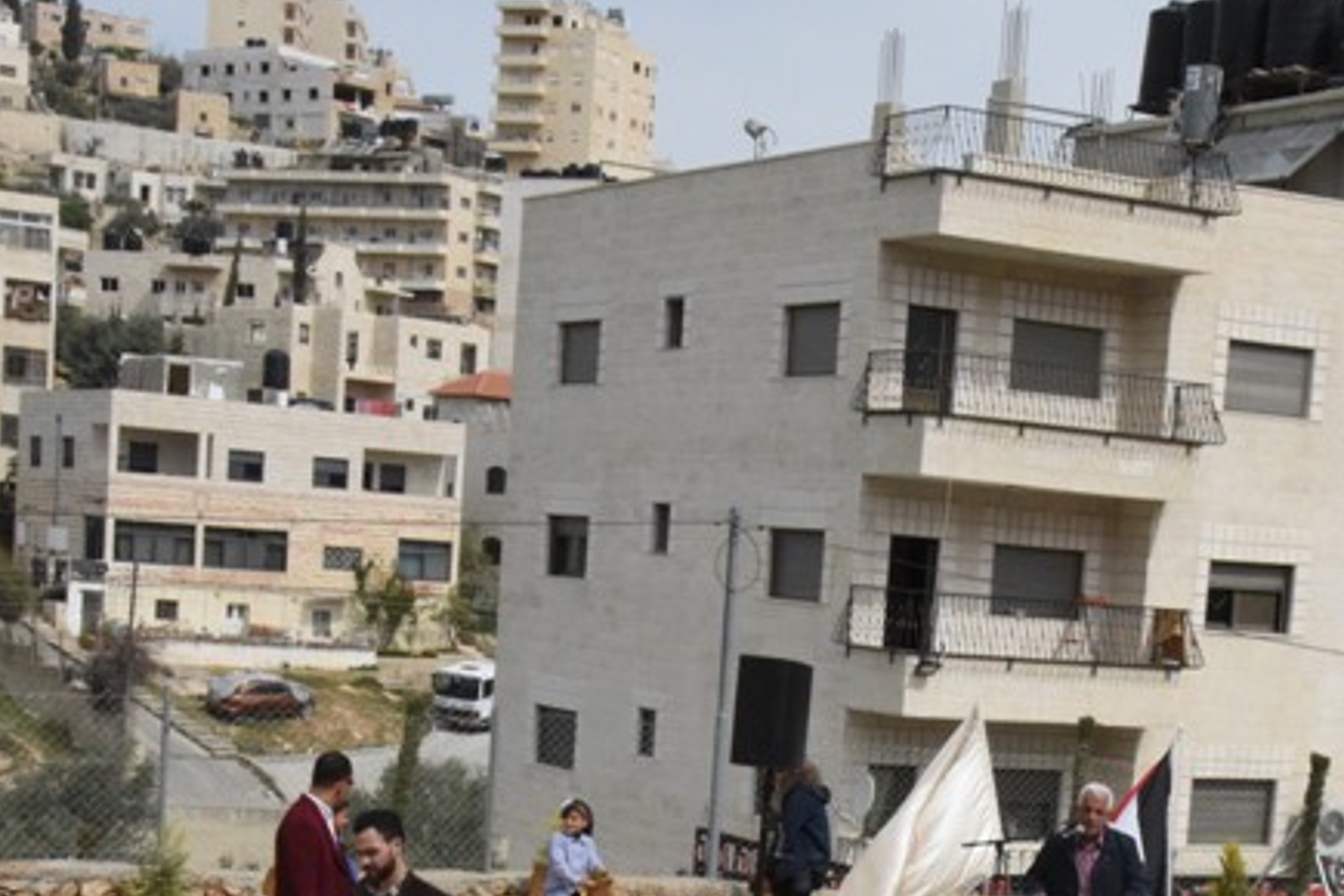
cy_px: 910
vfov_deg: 18.2
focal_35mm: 73
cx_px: 853
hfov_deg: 27.6
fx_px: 2725
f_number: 22
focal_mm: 31
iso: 5000
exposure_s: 1/2000
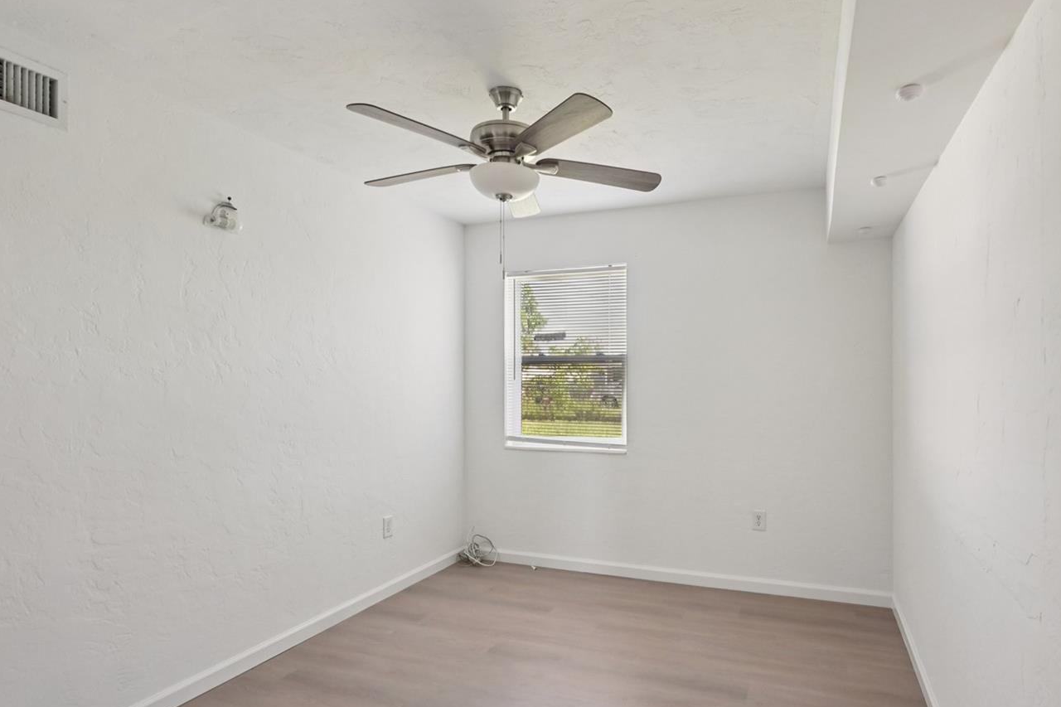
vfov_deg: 61.9
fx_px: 589
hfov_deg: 83.7
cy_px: 371
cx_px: 582
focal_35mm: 20
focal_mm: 16
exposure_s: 1/10
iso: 400
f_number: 8
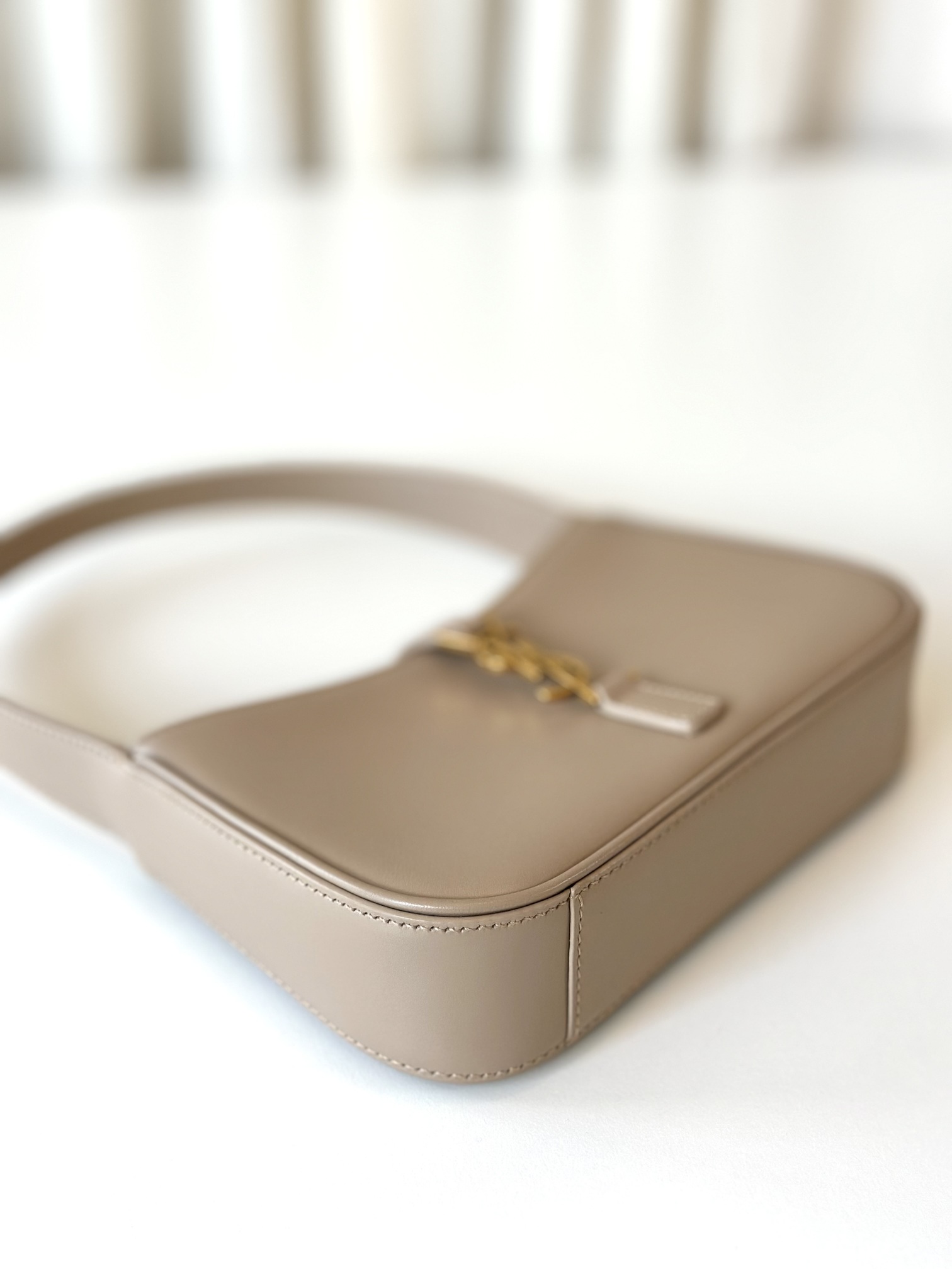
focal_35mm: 48
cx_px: 476
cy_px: 634
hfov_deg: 30.3
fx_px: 1760
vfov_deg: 39.7
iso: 100
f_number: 1.78
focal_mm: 6.86
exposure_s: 1/100
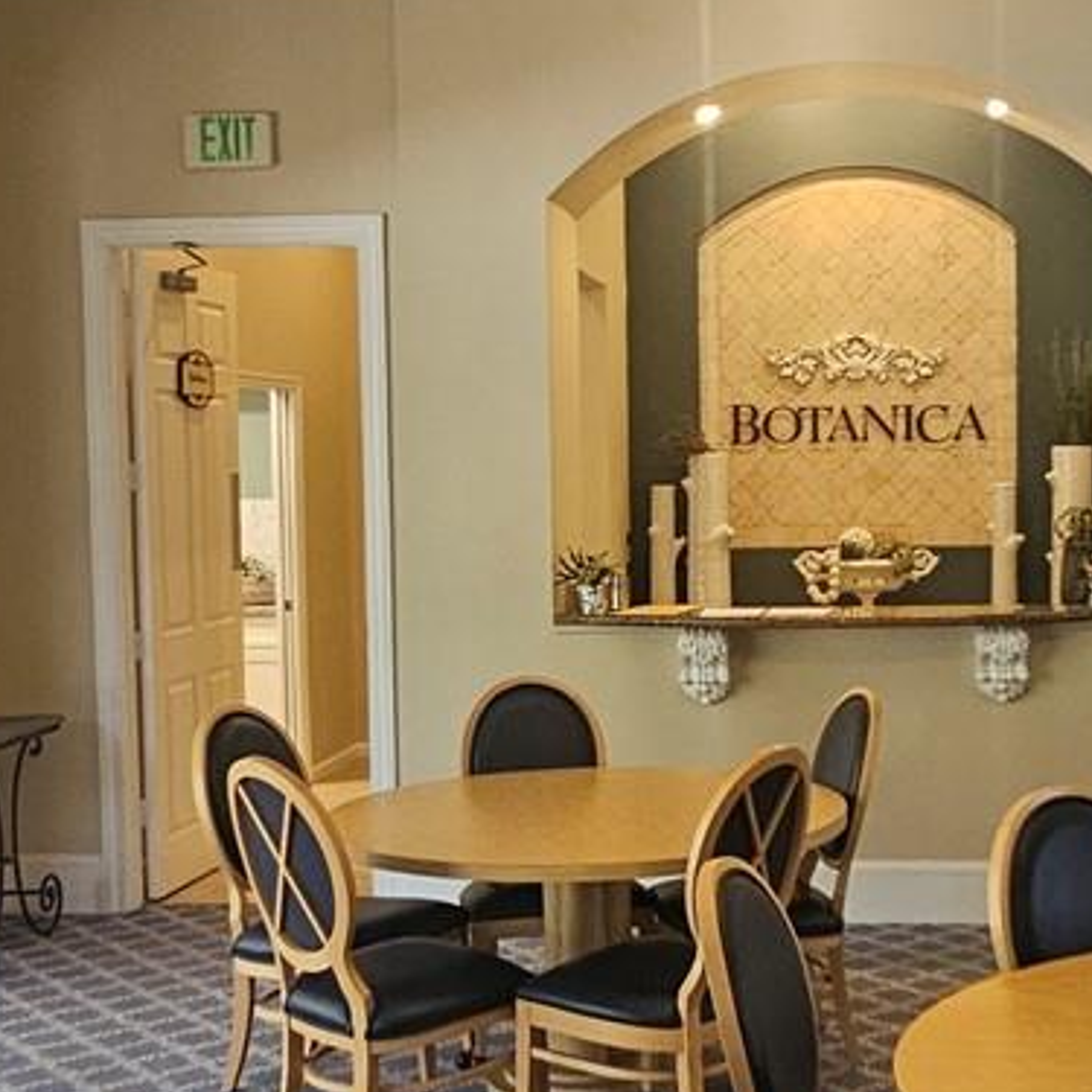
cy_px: 597
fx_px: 1749
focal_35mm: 49
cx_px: 798
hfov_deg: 34.1
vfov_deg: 34.7
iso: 200
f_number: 2.2
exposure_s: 1/60
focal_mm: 2.2
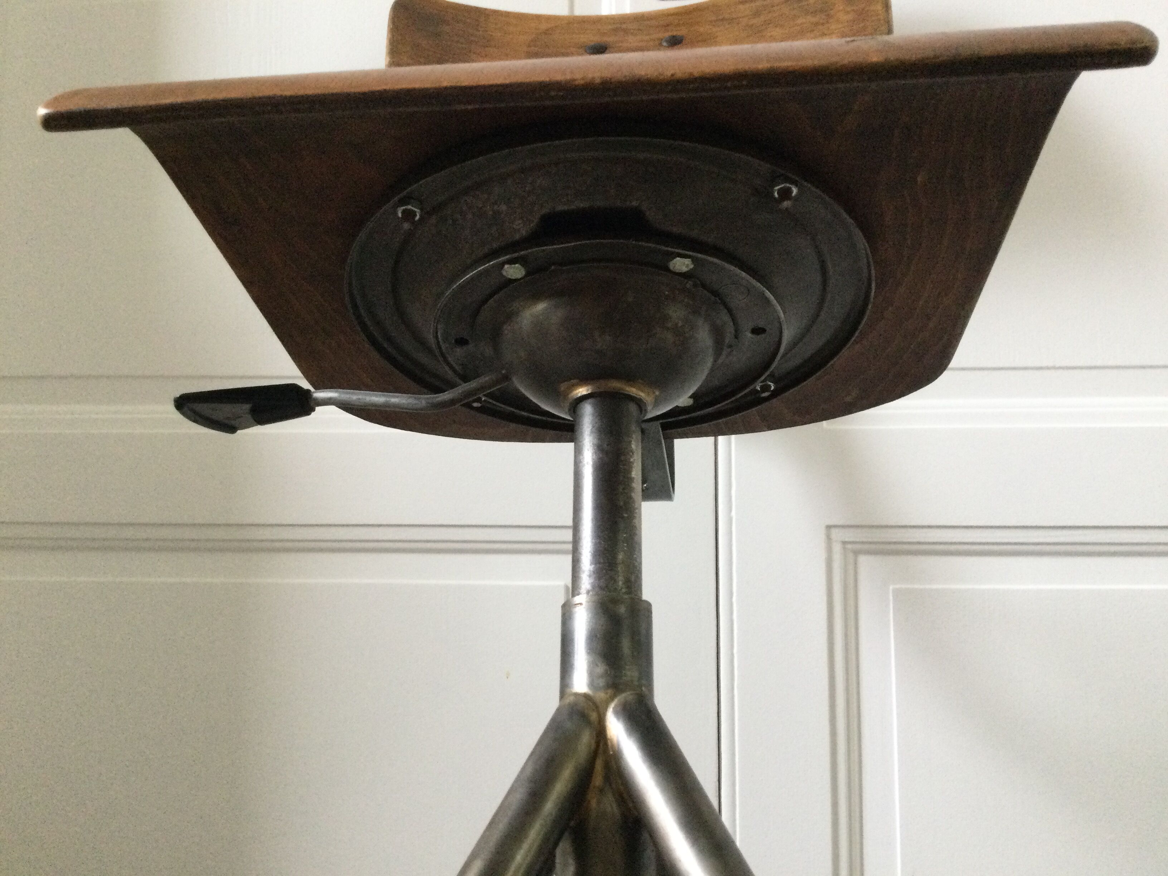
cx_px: 584
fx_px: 1046
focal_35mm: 31
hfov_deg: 58.4
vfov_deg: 45.4
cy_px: 438
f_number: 2.4
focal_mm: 3.3
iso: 250
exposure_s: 1/33
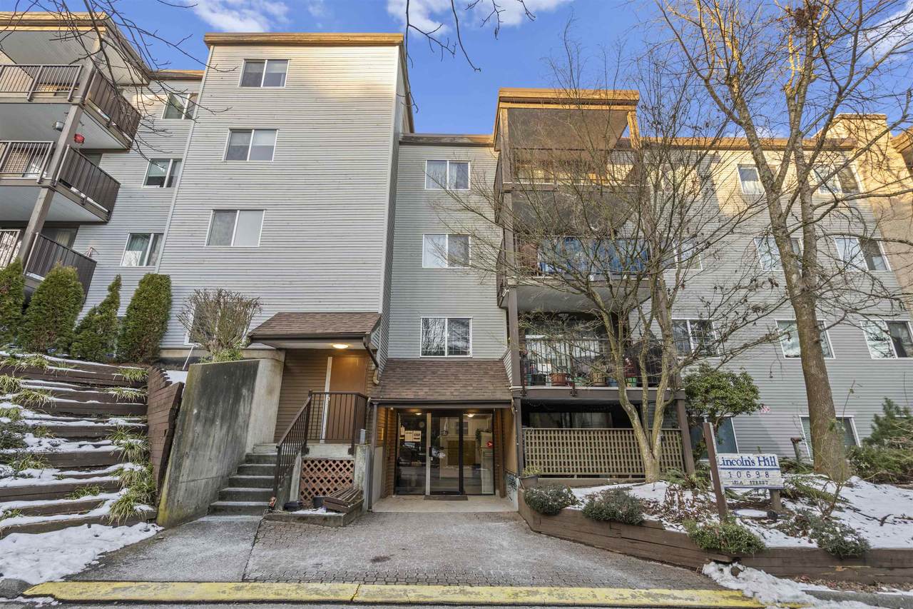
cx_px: 456
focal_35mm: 16
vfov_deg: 73.7
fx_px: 406
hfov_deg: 96.7
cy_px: 304
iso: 100
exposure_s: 1/15
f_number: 9
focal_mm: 16
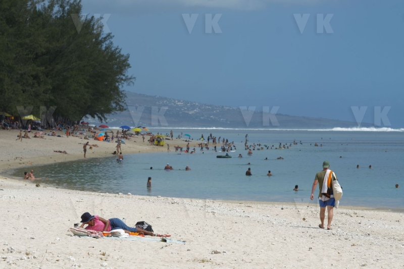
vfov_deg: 7.6
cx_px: 202
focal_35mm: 180
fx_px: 2019
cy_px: 134
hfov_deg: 11.4
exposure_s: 1/1250
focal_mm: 120
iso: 100
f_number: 8
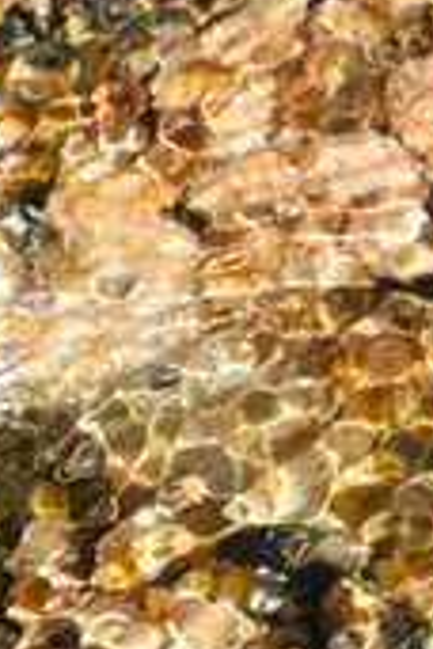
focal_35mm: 2249
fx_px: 40573
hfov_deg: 0.6
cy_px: 588
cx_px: 1341
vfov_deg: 0.9
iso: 180
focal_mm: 300
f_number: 5.6
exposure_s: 1/640
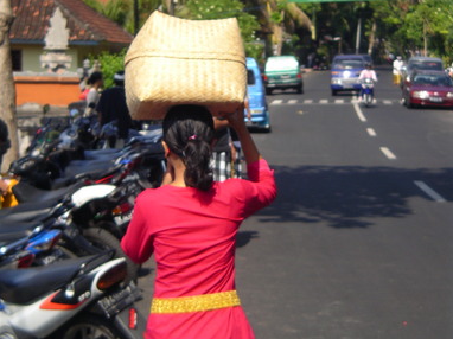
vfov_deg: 12.1
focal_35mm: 122
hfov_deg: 16.2
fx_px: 1596
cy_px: 151
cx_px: 189
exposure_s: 1/400
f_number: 3.9
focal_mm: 16
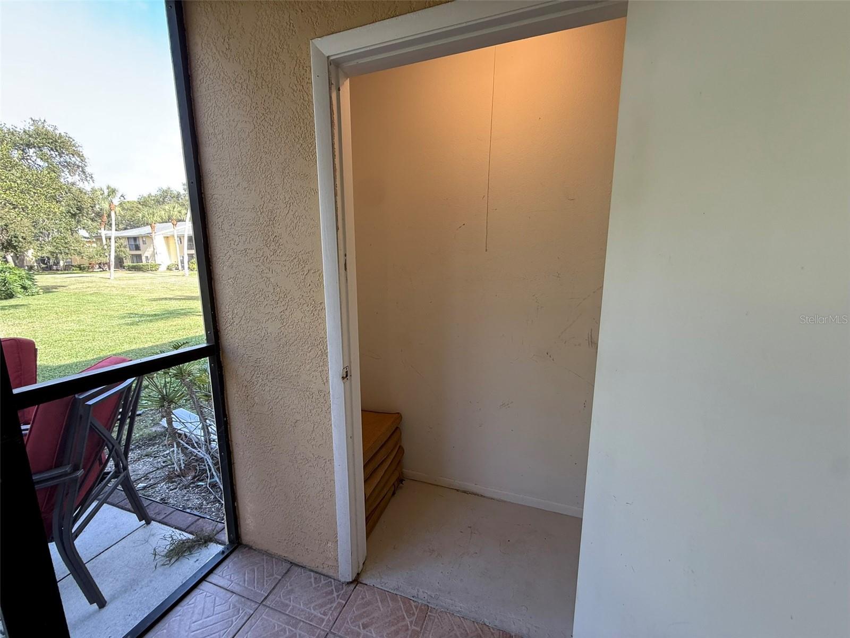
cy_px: 319
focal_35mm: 14
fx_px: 344
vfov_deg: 85.7
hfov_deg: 102.1
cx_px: 425
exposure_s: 1/120
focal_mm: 2.22
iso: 125
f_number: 2.2
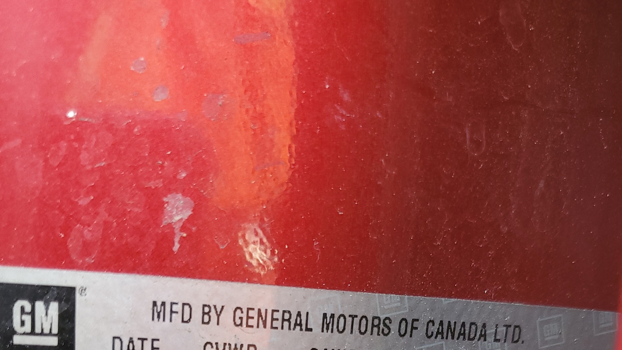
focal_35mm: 42
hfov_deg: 48.4
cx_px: 310
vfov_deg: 24.8
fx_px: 693
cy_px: 449
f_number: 1.5
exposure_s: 1/120
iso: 89
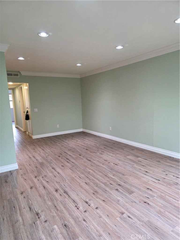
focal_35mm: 23
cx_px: 90
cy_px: 120
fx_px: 159
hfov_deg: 58.9
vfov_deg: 73.9
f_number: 1.7
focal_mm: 6.3
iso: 400
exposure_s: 1/120
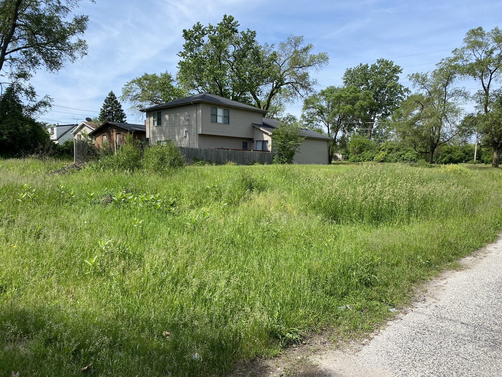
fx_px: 377
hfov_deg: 67.3
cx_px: 251
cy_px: 188
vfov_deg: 53.1
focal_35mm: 26
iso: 32
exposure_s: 1/2066
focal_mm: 4.25
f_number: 1.8
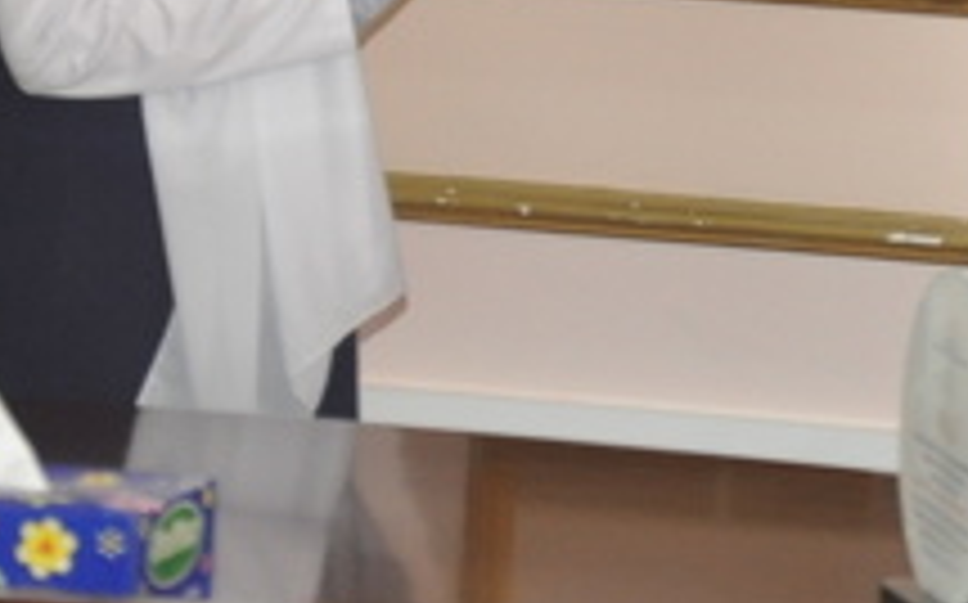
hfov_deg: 8.7
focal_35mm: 239
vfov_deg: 5.4
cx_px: 1220
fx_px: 6300
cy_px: -340
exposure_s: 1/60
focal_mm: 42
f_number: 4.8
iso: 800
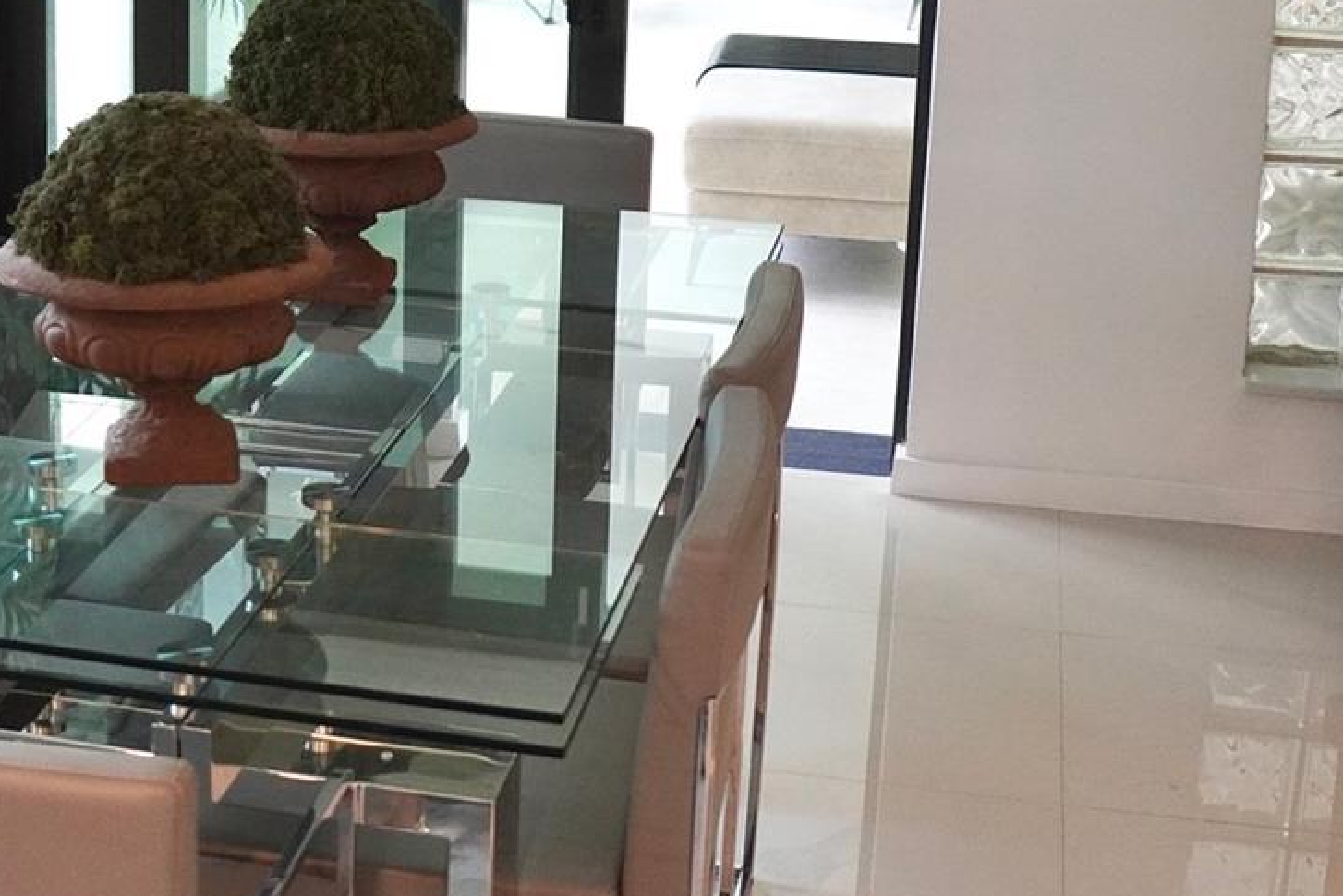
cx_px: 166
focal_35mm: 66
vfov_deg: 20.3
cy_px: 135
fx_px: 2462
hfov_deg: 29.4
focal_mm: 20
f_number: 2.8
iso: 1250
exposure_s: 1/250
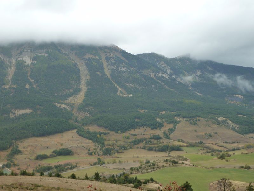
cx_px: 127
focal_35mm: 44
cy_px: 96
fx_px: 323
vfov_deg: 32.9
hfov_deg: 42.9
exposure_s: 1/100
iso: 125
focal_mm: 7.3
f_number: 3.7
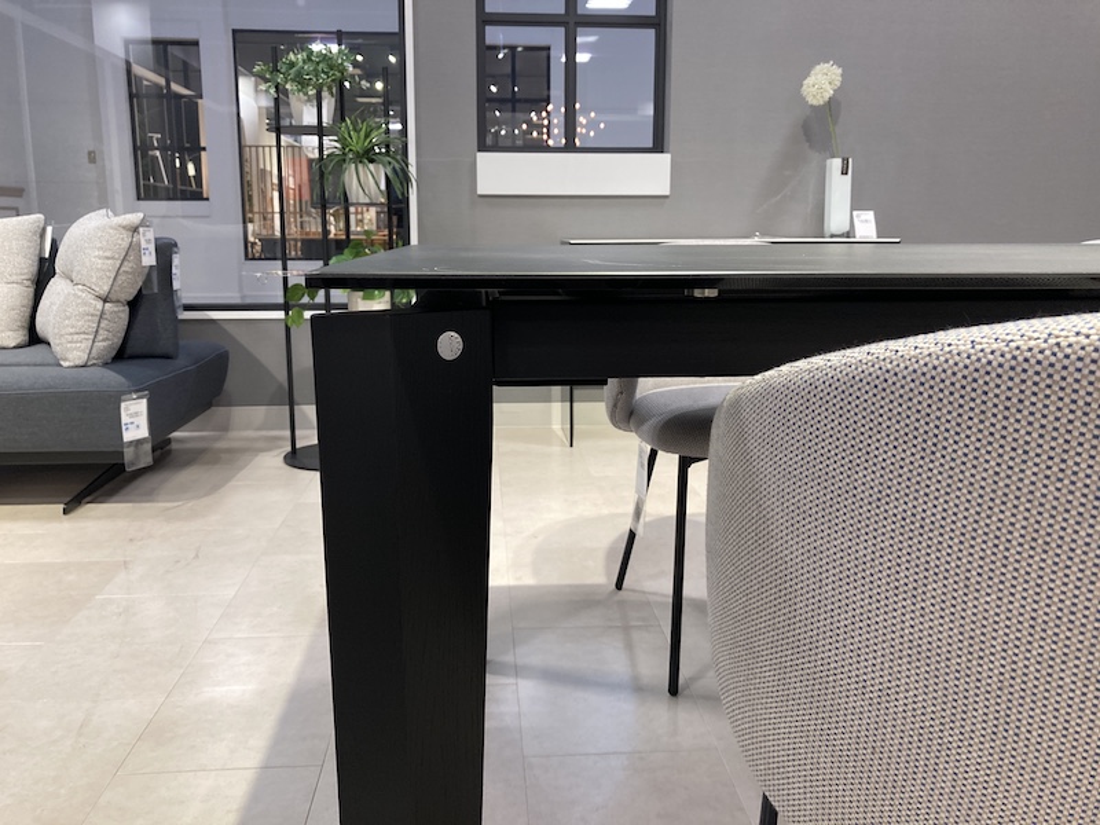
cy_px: 412
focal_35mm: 28
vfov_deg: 49.7
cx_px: 550
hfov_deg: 63.4
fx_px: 890
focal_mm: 3.99
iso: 100
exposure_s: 1/60
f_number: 1.8
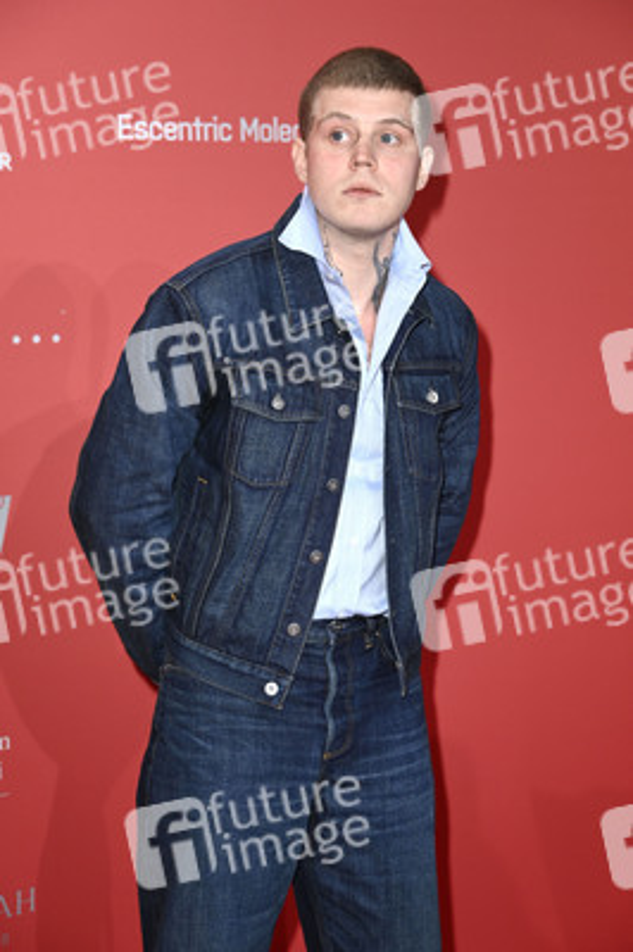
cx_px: 316
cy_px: 476
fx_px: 2378
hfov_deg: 15.2
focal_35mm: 90
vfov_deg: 22.6
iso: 800
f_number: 5.6
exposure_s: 1/250
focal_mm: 90
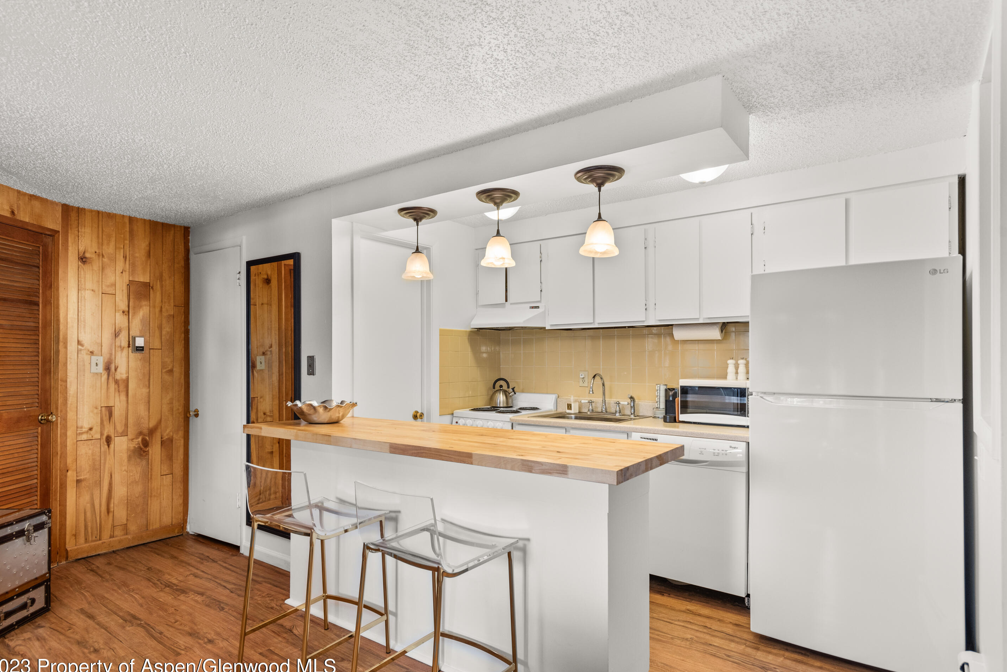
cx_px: 501
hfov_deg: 84.0
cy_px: 345
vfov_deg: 62.0
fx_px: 560
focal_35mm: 20
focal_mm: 19
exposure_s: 1/8
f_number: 7.1
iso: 400
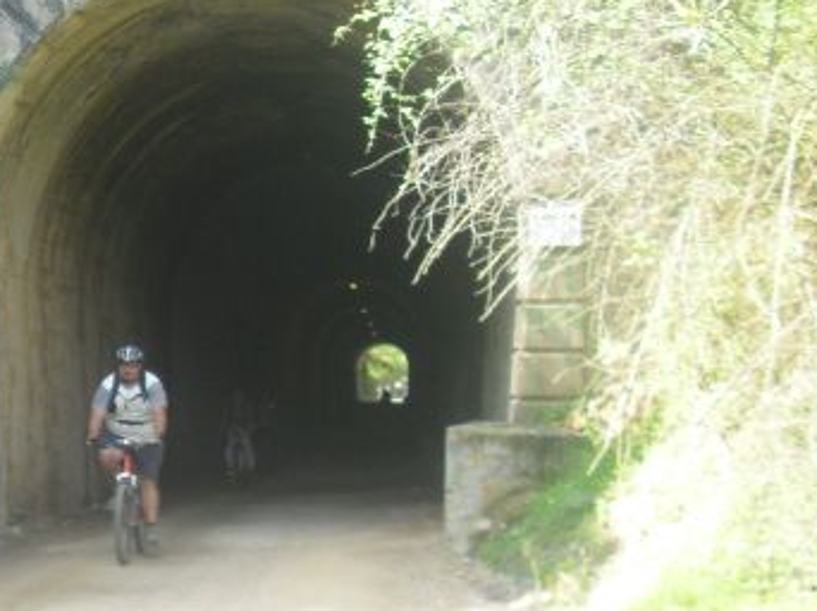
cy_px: 360
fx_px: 2099
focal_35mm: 89
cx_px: -67
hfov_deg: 21.0
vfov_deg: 16.6
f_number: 2.8
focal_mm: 6.2
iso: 100
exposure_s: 1/125
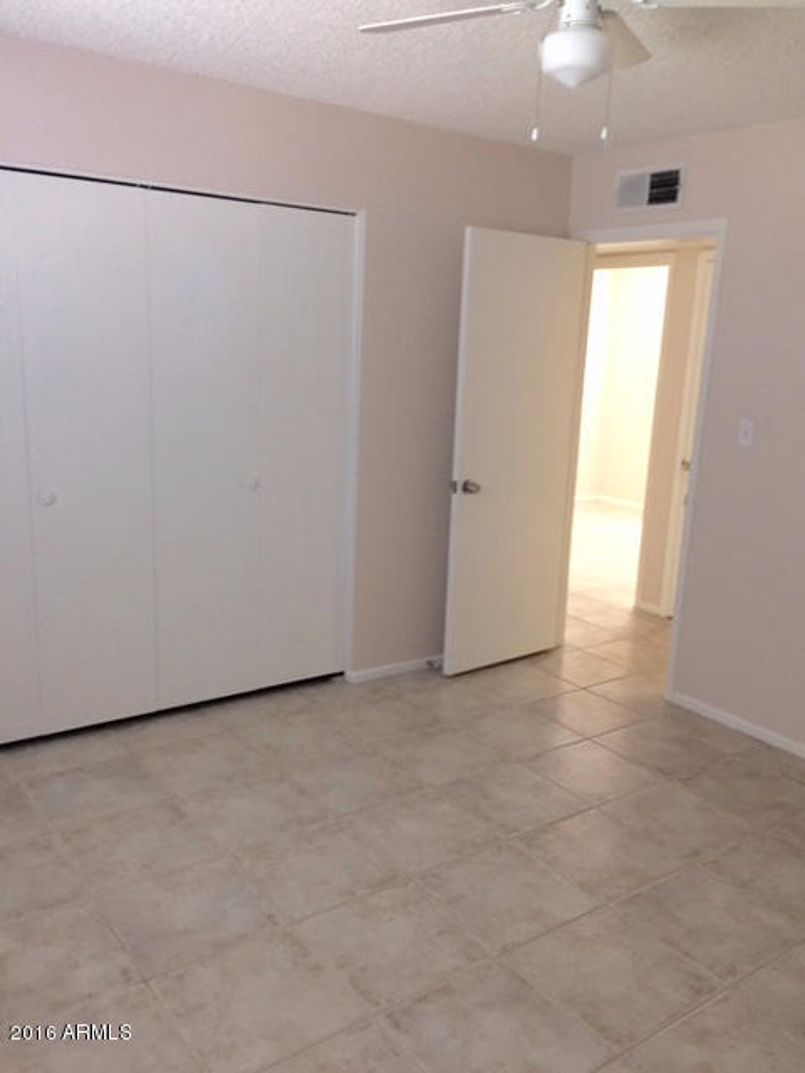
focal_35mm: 29
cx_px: 402
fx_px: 899
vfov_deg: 61.7
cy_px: 536
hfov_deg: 48.2
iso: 125
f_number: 2.2
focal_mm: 4.15
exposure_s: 1/30
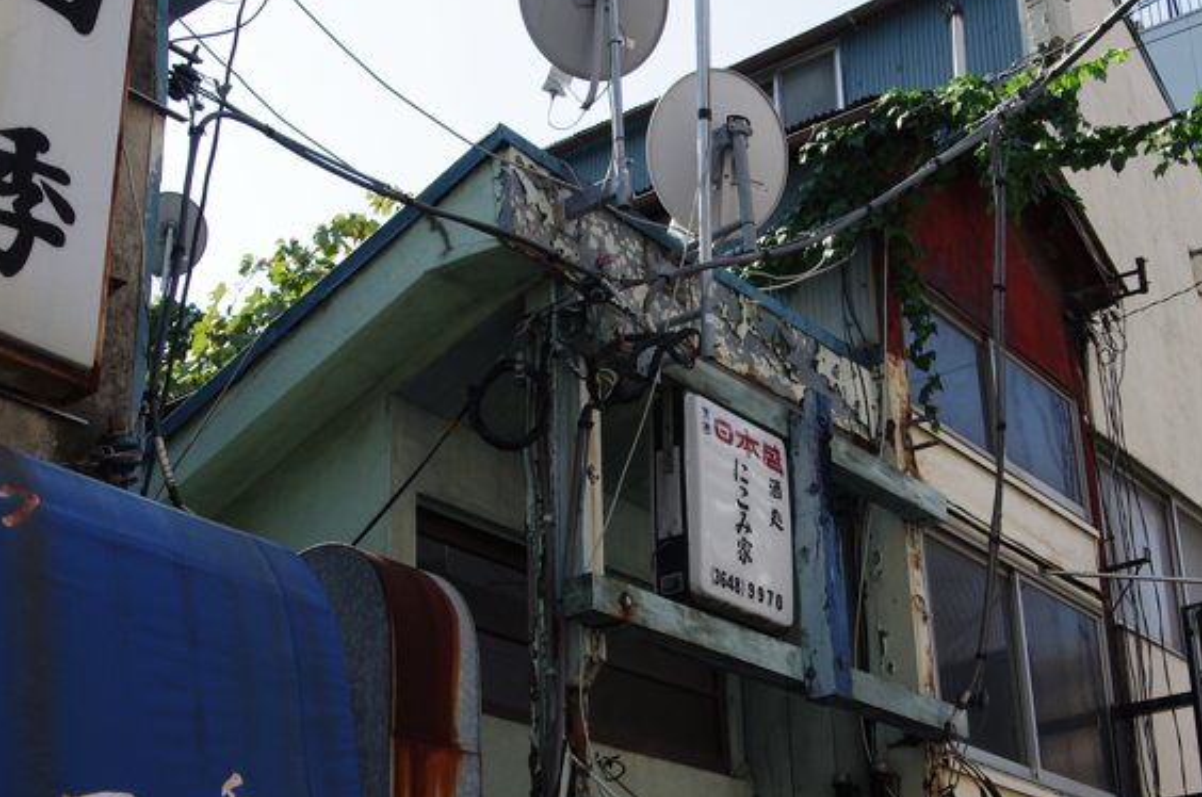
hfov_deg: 40.2
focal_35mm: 49
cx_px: 733
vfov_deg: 27.3
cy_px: 518
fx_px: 1633
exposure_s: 1/125
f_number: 10
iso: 200
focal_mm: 18
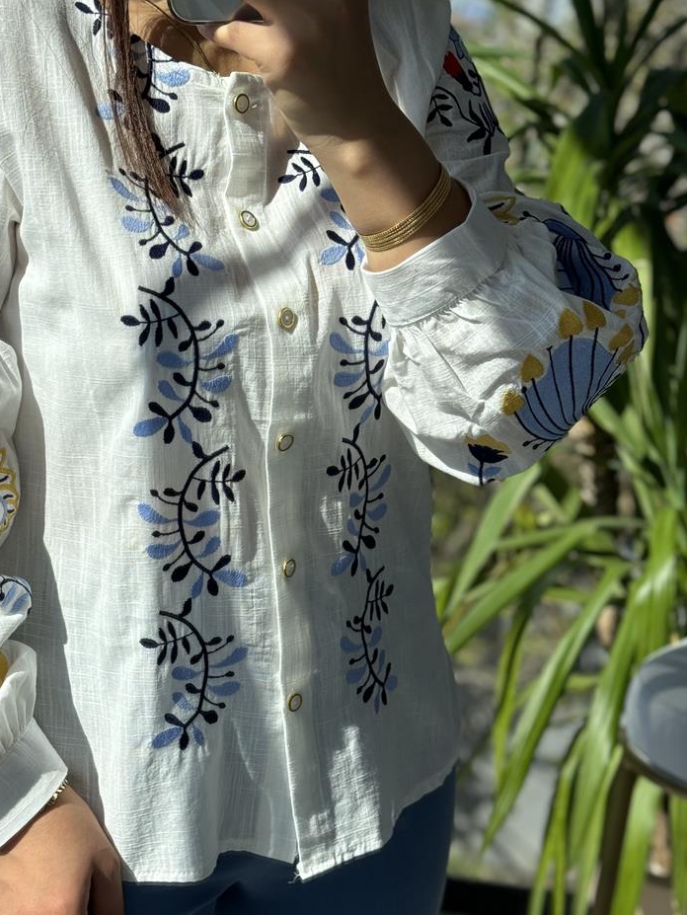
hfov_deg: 21.2
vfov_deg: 28.1
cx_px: 212
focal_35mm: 69
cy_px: 523
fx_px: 1825
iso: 64
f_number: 1.78
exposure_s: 1/1597
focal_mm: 6.86
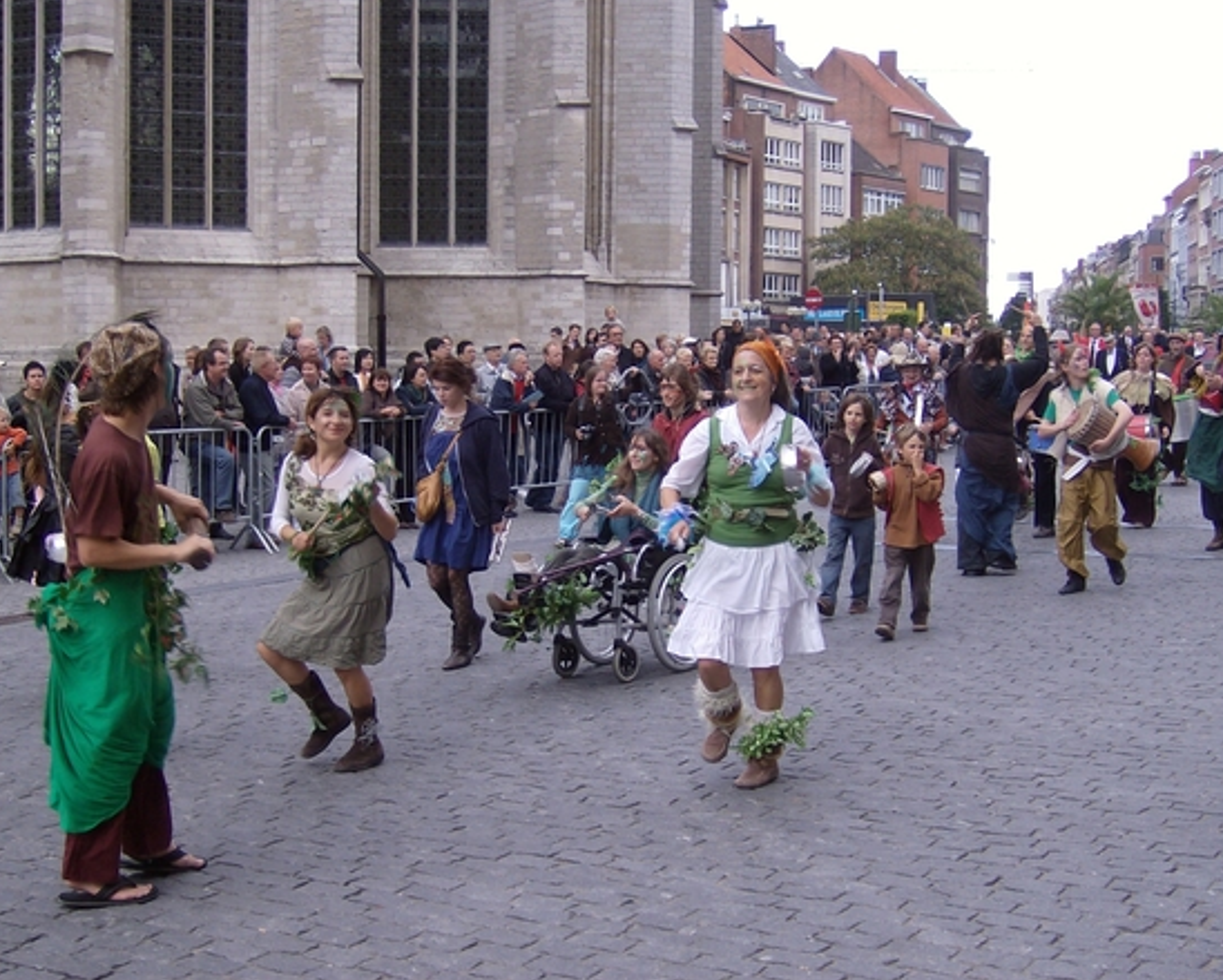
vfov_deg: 30.9
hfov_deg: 38.0
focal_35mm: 49
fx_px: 1775
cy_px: 488
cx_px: 627
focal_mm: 7.7
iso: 100
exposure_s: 1/157
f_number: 3.1
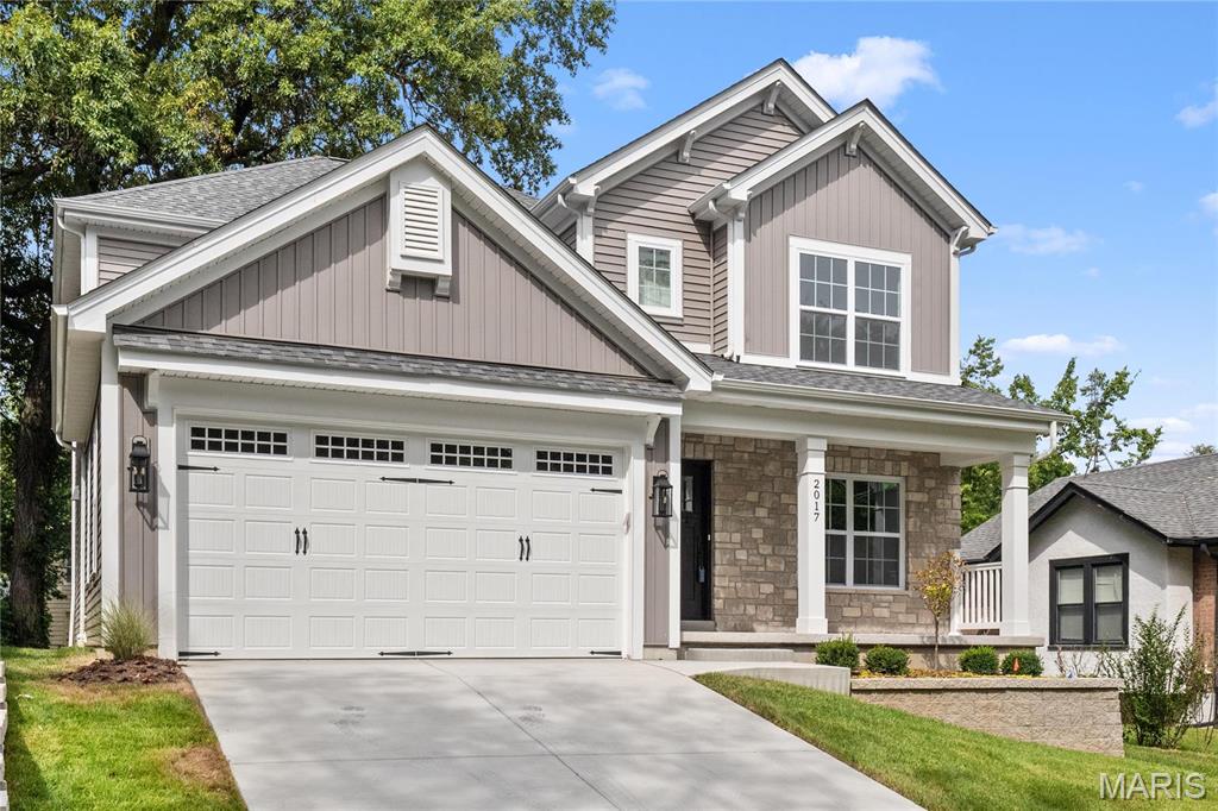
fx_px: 1218
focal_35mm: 36
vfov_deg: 36.8
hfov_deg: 53.1
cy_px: 406
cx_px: 609
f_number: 8
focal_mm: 18
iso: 400
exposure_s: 1/1600
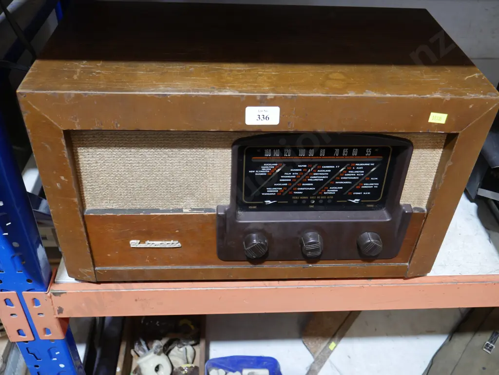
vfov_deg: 41.8
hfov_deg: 53.9
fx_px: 490
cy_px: 188
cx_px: 250
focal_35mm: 34
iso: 800
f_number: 4
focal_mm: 17
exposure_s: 1/60
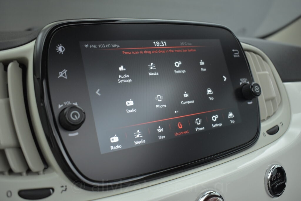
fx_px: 289
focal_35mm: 34
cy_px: 100
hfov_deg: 55.1
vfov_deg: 38.4
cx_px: 150
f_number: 3.8
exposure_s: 1/250
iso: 1600
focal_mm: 23
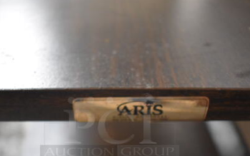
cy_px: 125
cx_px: 110
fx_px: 286
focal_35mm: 42
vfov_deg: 29.8
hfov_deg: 47.1
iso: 4000
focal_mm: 18
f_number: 3.5
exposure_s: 1/125
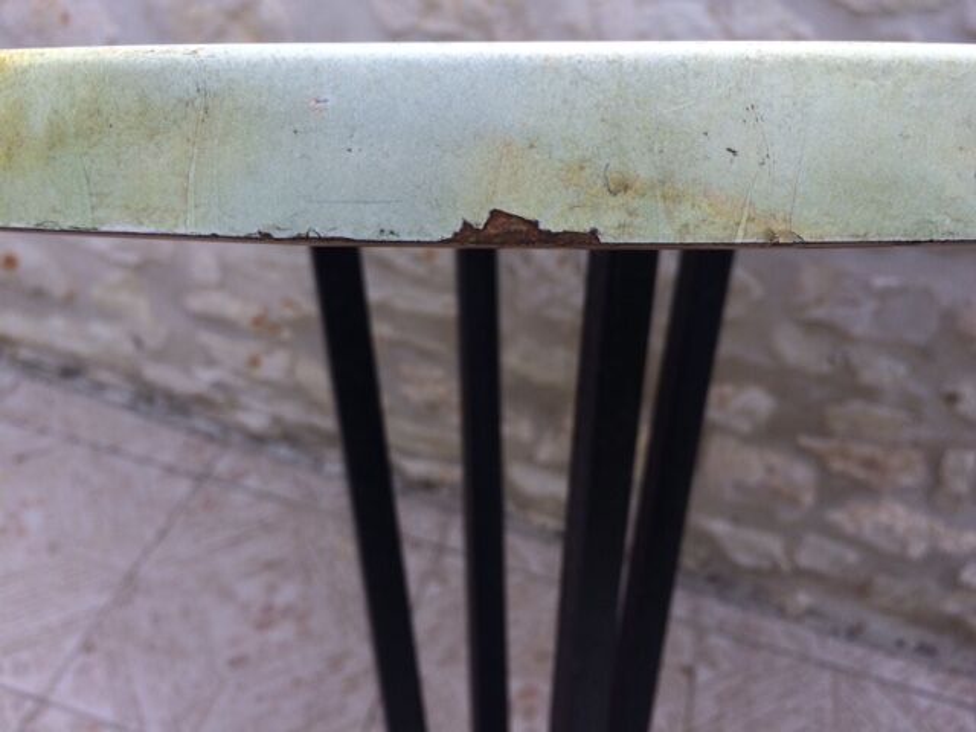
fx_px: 818
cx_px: 488
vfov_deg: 48.2
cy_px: 366
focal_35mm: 29
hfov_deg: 61.7
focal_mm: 4.15
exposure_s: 1/838
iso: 32
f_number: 2.2
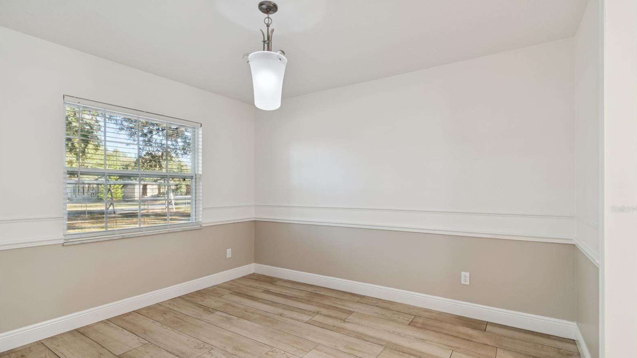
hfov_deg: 99.4
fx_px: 270
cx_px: 323
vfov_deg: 66.6
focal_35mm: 16
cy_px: 209
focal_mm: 10
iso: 100
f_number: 7.1
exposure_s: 1/8
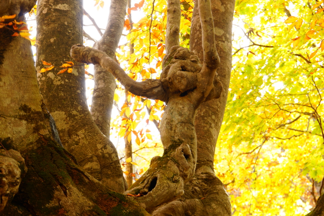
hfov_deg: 15.5
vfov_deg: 10.4
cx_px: 162
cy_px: 108
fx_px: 1188
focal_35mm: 132
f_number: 6.3
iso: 100
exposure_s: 1/15
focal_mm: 88
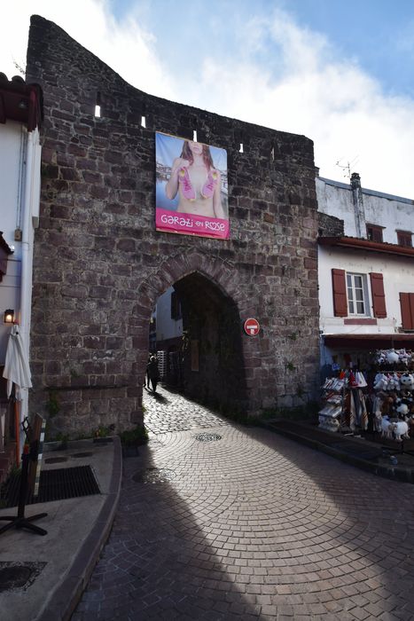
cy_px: 310
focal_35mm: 18
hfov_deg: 67.4
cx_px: 207
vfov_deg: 90.0
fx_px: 310
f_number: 8
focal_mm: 12
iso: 200
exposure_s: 1/250
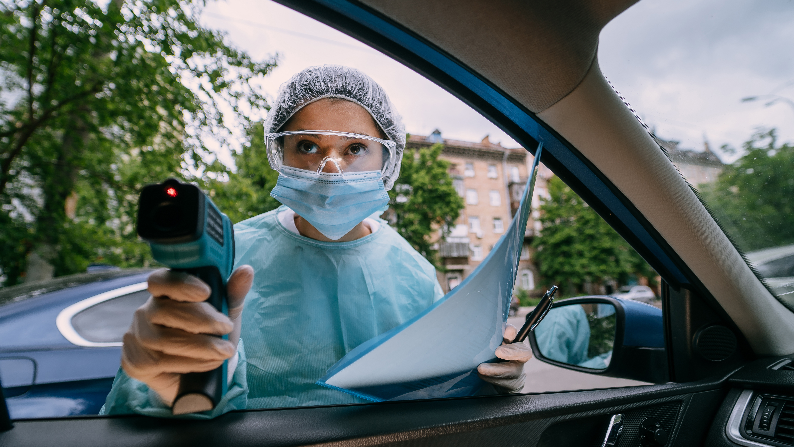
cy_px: 229
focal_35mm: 15
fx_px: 316
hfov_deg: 103.0
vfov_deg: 70.5
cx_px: 401
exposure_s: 1/400
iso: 100
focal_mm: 14
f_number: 2.8
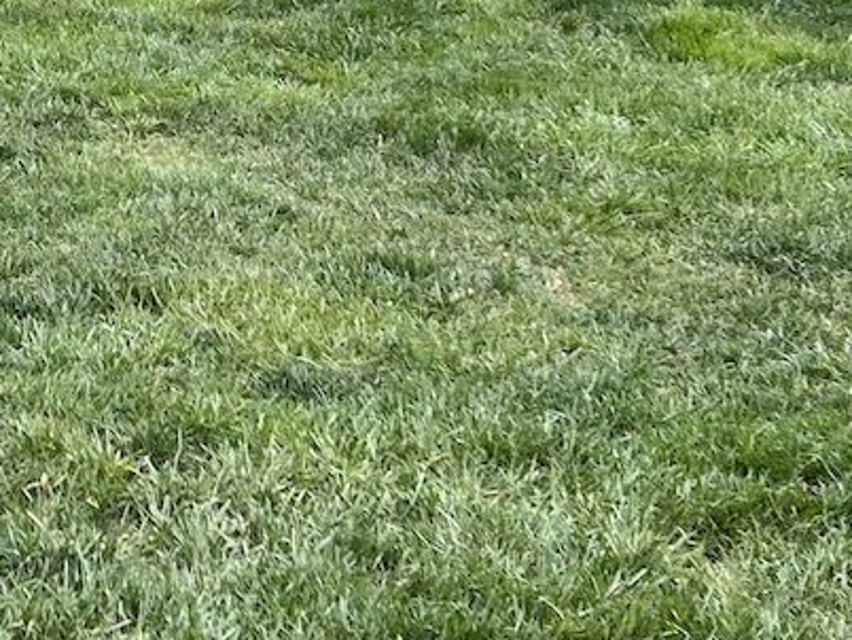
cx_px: -123
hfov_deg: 19.3
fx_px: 2389
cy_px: -262
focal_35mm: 97
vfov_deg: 14.4
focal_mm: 5.1
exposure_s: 1/300
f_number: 1.6
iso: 50
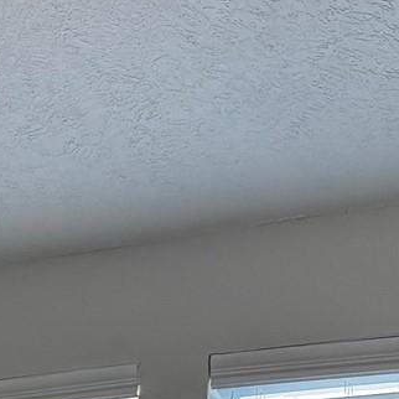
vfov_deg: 11.4
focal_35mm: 135
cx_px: -196
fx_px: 1760
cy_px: 841
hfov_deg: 12.3
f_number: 1.78
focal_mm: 6.76
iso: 100
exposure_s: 1/126
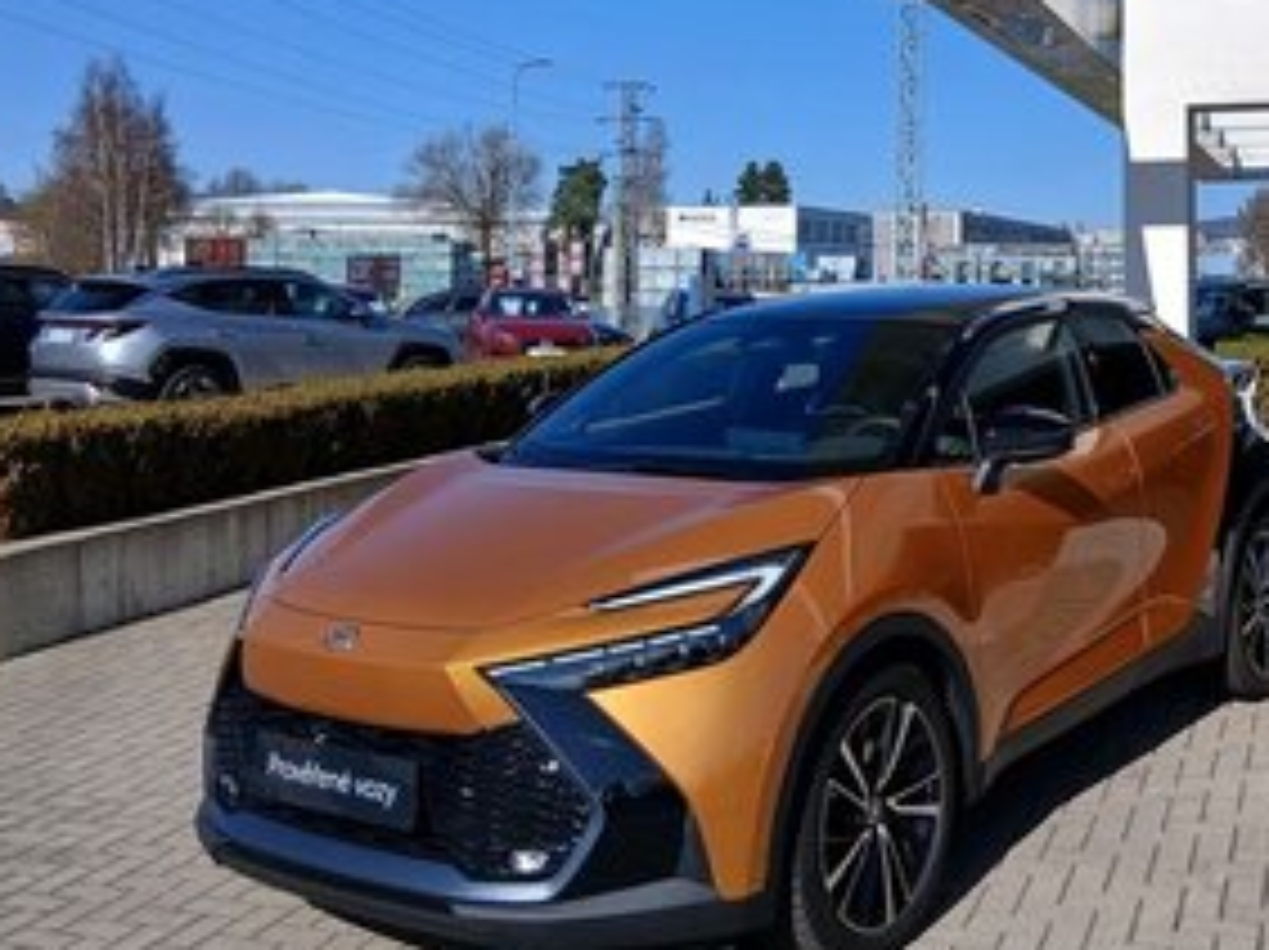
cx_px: 824
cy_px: 216
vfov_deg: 31.5
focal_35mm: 45
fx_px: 1648
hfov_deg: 41.7
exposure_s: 1/1052
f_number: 1.8
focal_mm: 3.98
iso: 20
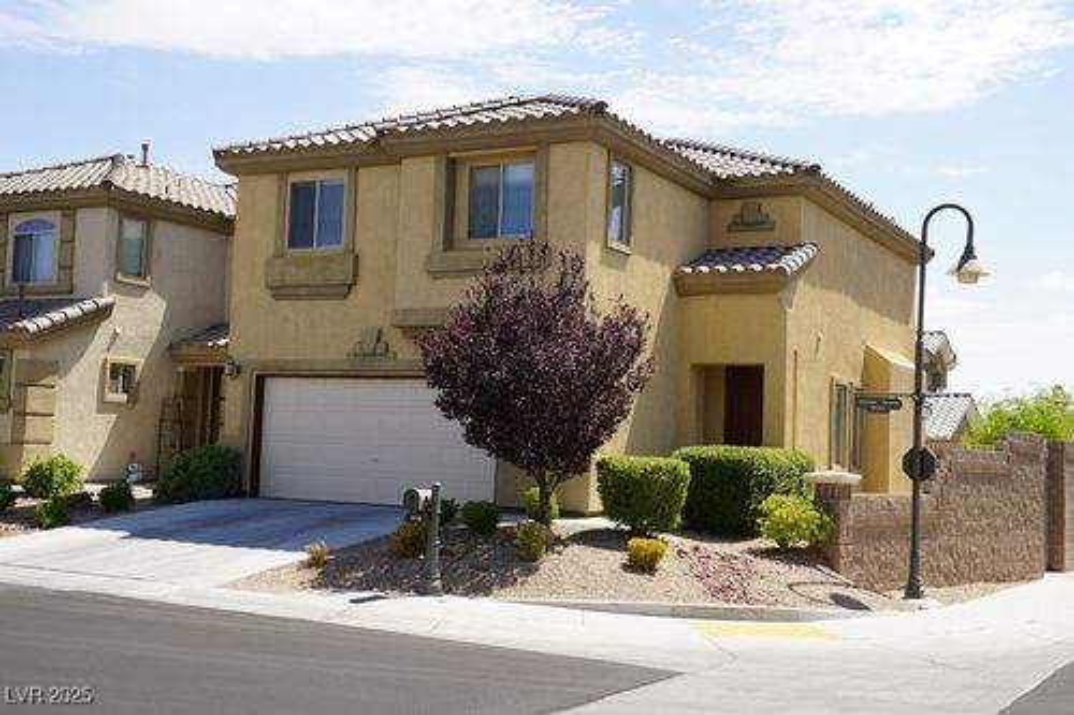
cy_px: 358
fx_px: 1163
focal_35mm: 39
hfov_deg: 49.6
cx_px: 537
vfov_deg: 34.2
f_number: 9
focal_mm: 26
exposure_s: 1/125
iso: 100
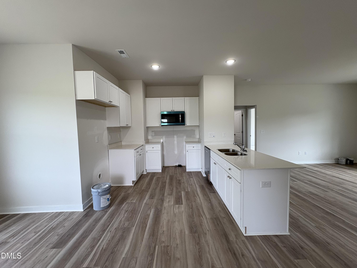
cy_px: 134
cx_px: 178
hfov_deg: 102.1
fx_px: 144
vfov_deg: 85.7
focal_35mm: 14
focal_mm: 2.22
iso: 125
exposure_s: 1/120
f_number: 2.2
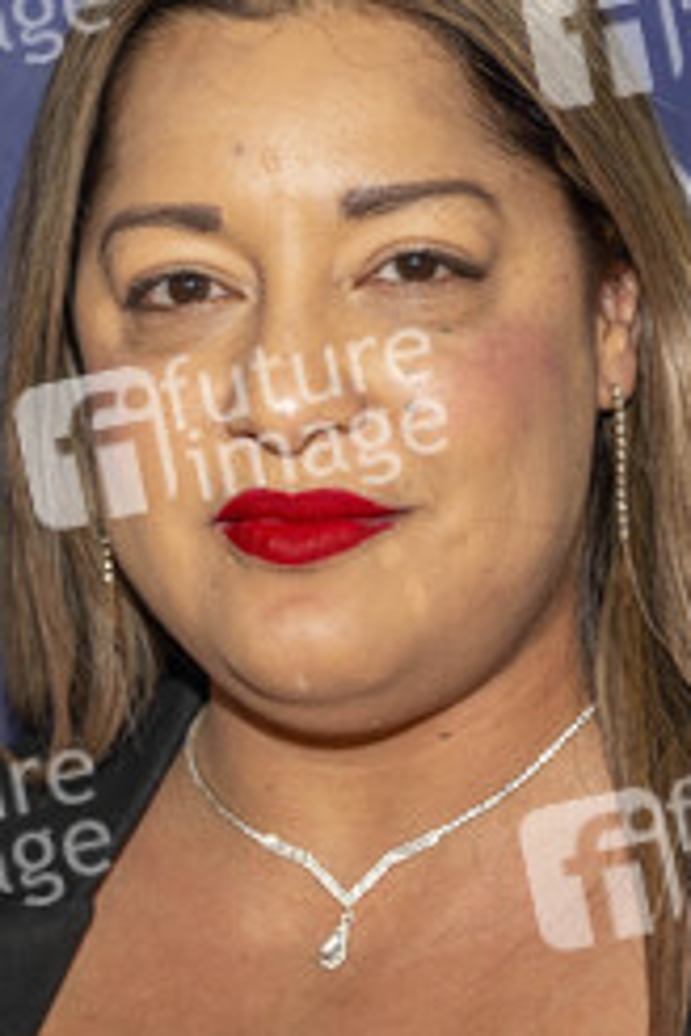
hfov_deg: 7.0
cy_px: 640
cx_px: 354
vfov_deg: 10.5
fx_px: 5614
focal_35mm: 195
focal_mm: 120
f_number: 5.6
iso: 800
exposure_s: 1/200
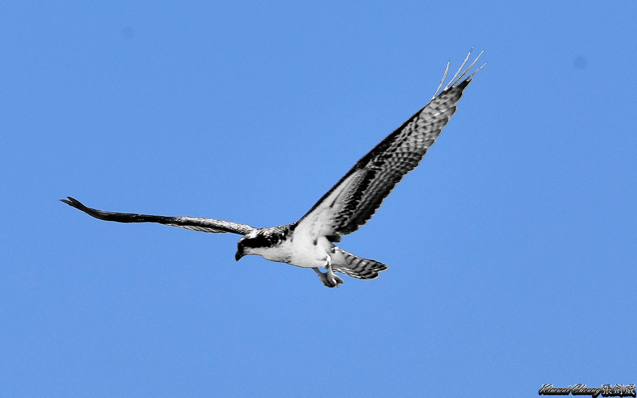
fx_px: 10625
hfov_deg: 3.4
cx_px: 318
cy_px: 186
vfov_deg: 2.1
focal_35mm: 612
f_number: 11
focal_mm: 600
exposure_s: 1/1600
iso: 400
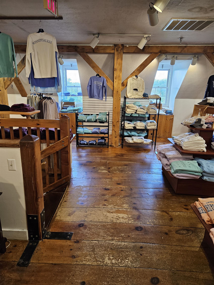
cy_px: 142
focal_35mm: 23
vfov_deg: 73.9
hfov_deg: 58.9
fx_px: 190
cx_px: 107
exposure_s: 1/120
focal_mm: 5.4
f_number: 1.8
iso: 320
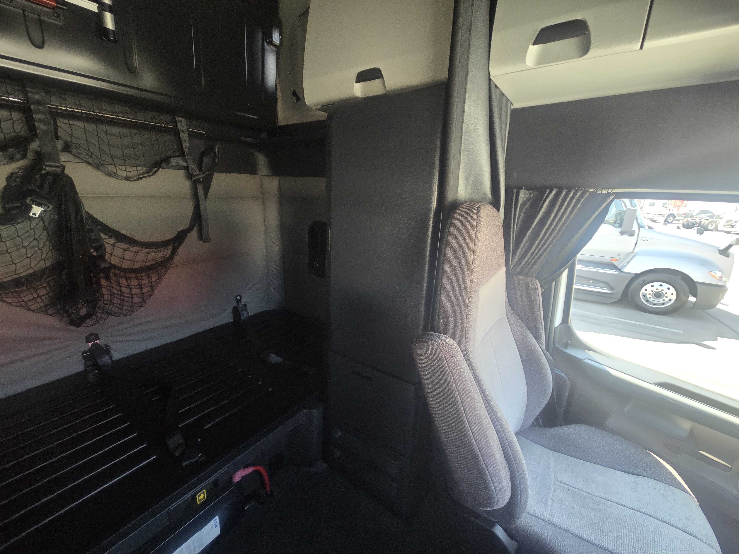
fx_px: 278
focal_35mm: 13
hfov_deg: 106.2
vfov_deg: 89.9
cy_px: 277
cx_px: 370
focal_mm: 2.2
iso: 400
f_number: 2.2
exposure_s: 1/60
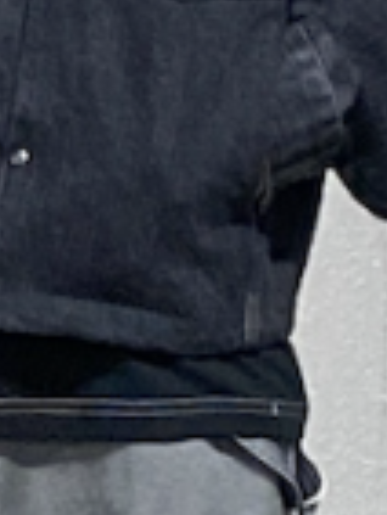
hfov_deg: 9.4
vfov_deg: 12.1
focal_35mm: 157
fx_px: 2337
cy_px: 747
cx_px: 47
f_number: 1.8
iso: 500
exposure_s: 1/33
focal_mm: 4.25
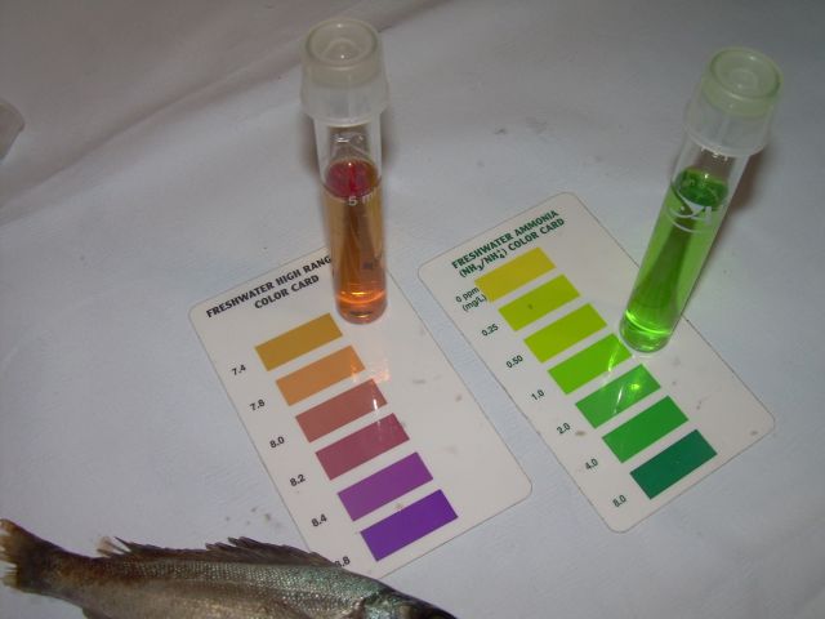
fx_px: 906
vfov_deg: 37.7
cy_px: 310
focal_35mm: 38
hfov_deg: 49.0
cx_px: 412
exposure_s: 1/60
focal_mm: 6.3
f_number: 2.8
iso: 50
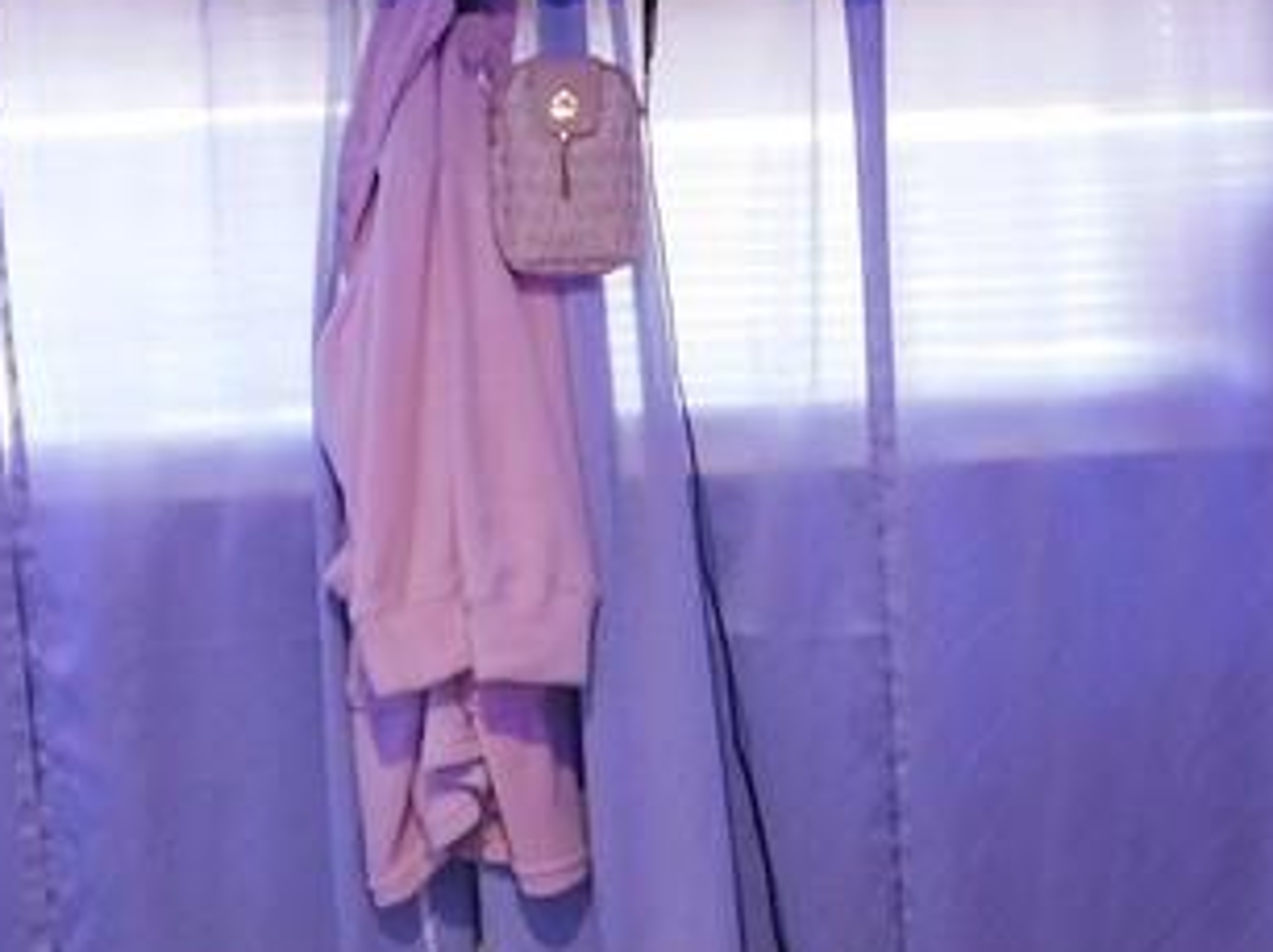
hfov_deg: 25.3
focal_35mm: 77
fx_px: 2829
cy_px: 407
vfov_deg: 19.1
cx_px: 578
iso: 400
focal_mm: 4
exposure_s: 1/15
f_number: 3
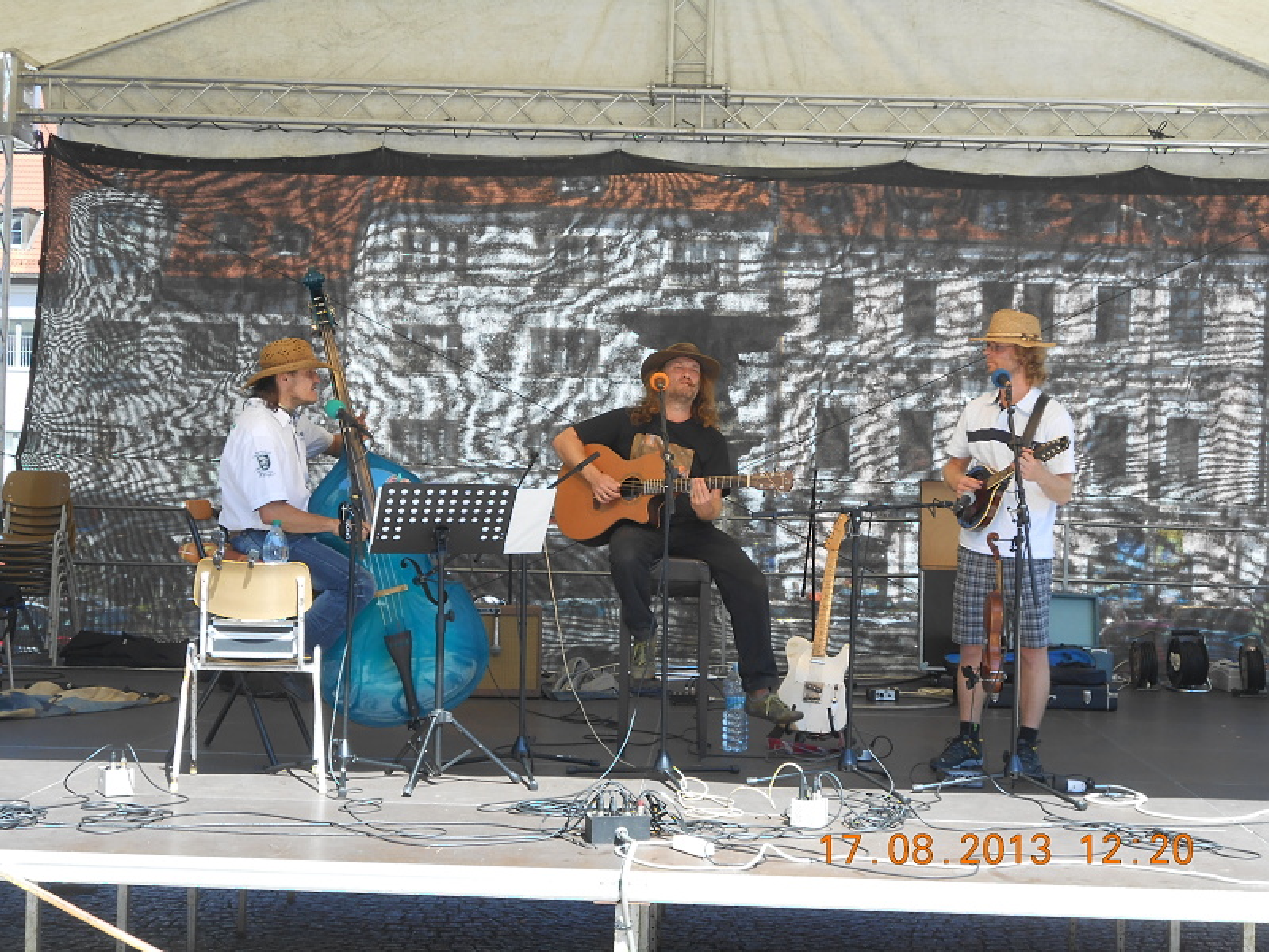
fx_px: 2053
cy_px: 476
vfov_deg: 26.1
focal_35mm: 56
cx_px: 634
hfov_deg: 34.3
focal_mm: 10
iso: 80
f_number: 5.2
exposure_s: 1/80
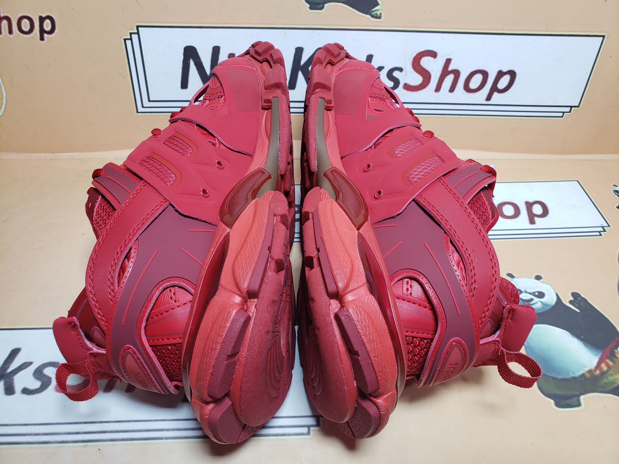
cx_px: 310
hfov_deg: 67.3
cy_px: 232
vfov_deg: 53.1
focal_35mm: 26
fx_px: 465
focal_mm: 4.3
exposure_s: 1/159
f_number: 2.4
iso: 50
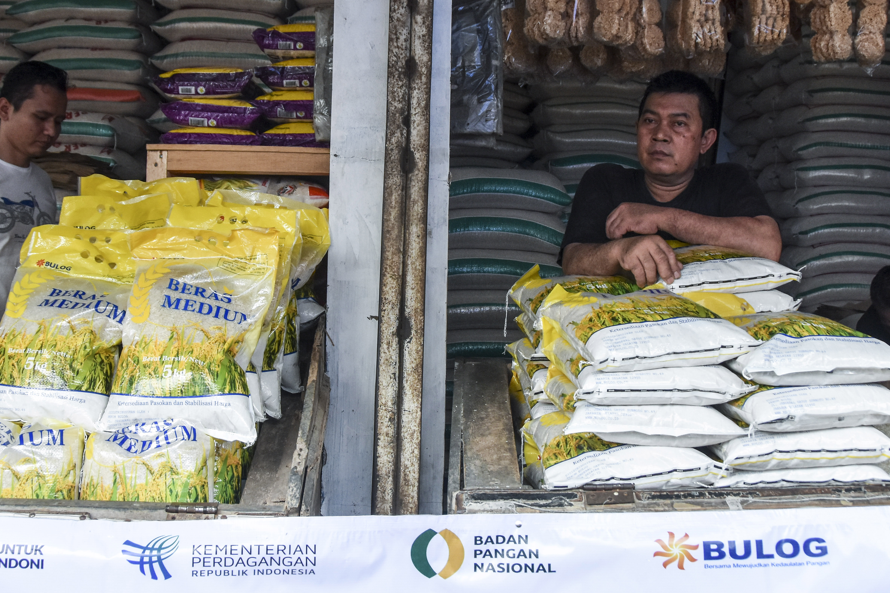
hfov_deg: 55.7
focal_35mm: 34
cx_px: 410
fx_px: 840
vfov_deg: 38.7
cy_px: 226
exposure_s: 1/400
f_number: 4.5
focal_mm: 18
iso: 800
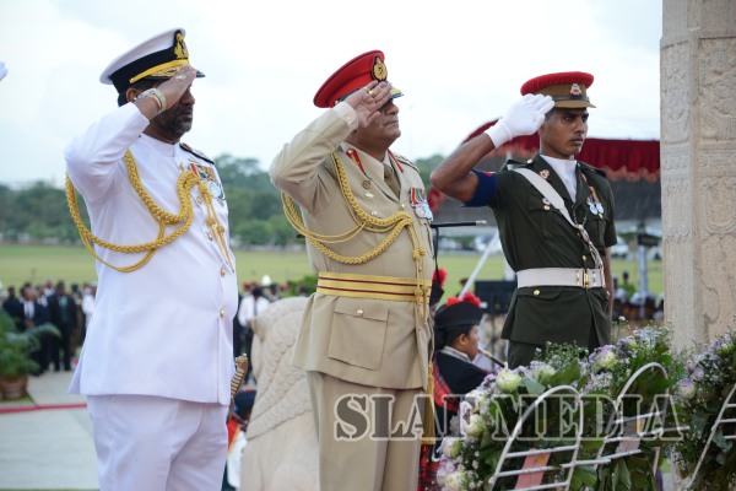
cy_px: 246
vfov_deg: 12.2
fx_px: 2290
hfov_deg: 18.3
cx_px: 368
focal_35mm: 112
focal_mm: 112
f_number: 5.3
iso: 400
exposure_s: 1/80
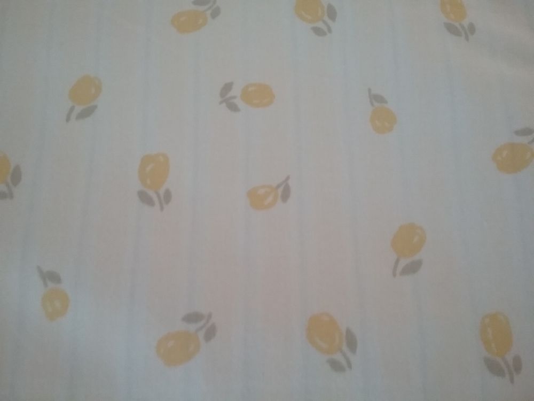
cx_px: 267
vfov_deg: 45.4
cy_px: 200
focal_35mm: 31
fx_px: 478
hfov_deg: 58.4
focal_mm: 3.3
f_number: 2.2
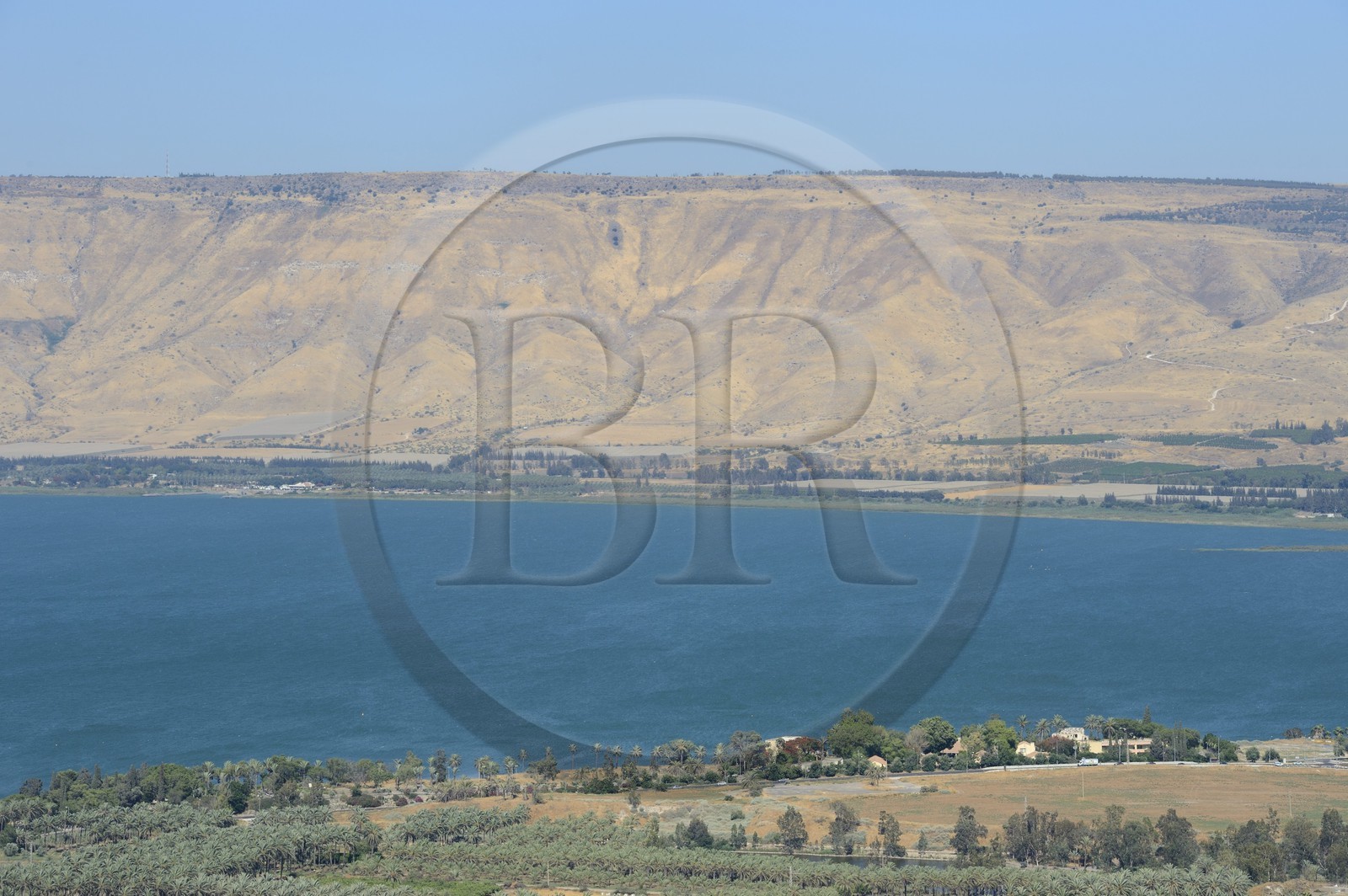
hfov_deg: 16.8
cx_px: 674
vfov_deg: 11.2
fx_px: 4564
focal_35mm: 122
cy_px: 448
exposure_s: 1/320
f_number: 11
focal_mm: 122
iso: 200
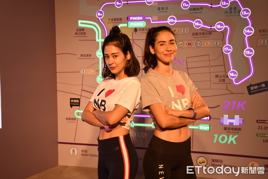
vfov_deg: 28.1
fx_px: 357
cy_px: 90
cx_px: 134
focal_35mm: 48
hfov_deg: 41.1
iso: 400
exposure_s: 1/100
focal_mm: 32
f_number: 5
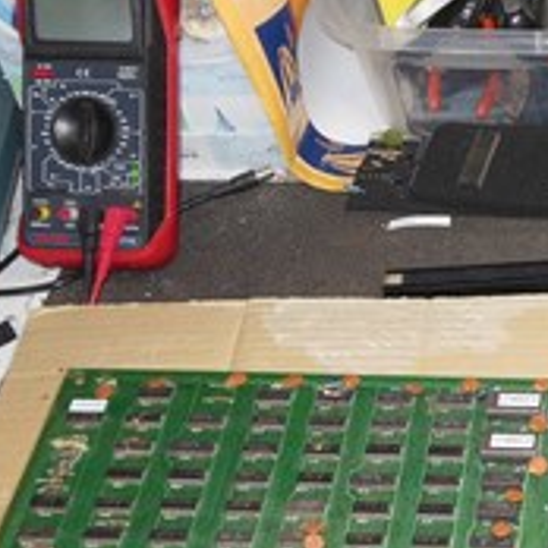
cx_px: 617
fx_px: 1182
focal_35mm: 66
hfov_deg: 24.2
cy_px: 375
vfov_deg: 25.9
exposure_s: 1/25
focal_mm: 5.2
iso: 200
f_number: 3.3
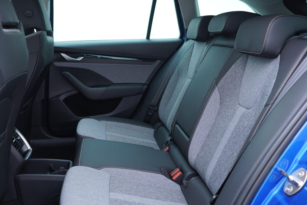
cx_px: 154
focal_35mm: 36
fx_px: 307
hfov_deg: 53.1
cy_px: 102
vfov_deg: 36.9
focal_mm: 24
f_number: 2.8
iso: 320
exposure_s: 1/40
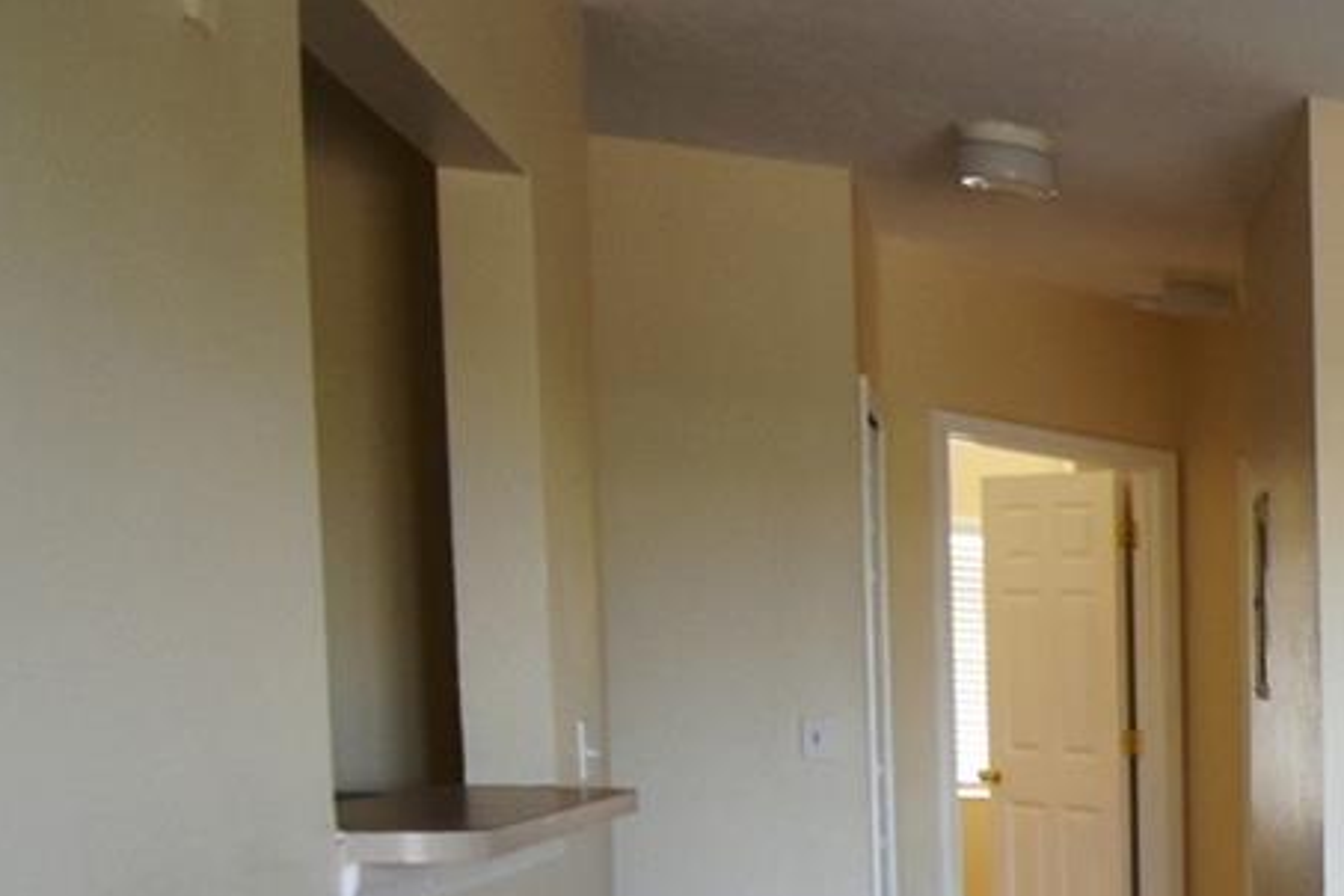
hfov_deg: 25.4
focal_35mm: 53
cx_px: 2130
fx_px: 1979
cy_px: 958
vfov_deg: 24.0
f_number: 4
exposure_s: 1/60.2
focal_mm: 10
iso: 560
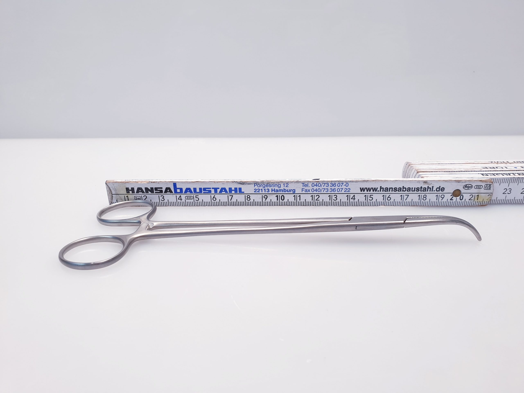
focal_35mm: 26
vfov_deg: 53.1
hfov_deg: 67.3
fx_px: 394
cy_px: 196
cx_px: 262
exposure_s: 1/50
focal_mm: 4.3
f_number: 2.4
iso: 64
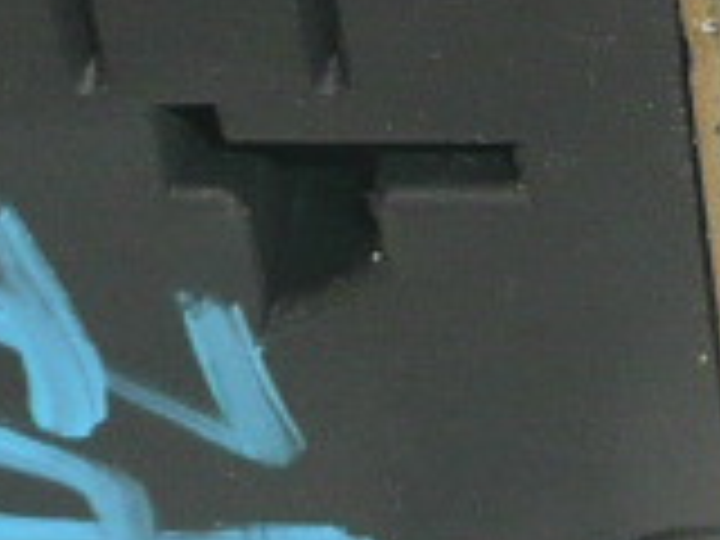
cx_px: 1264
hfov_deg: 8.5
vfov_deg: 6.6
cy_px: -50
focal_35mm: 224
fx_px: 4659
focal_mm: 4.6
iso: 100
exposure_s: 1/100
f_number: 3.3
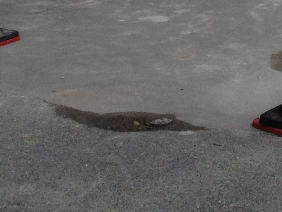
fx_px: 1466
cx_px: 421
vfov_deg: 7.6
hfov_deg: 10.6
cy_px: -329
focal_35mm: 180
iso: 64
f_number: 2.4
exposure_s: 1/2632
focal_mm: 4.28
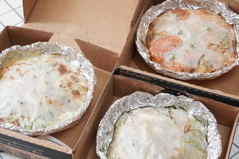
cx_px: 126
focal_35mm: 84
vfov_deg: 16.2
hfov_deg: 24.2
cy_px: 94
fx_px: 557
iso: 1000
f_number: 5
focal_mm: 42
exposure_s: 1/50
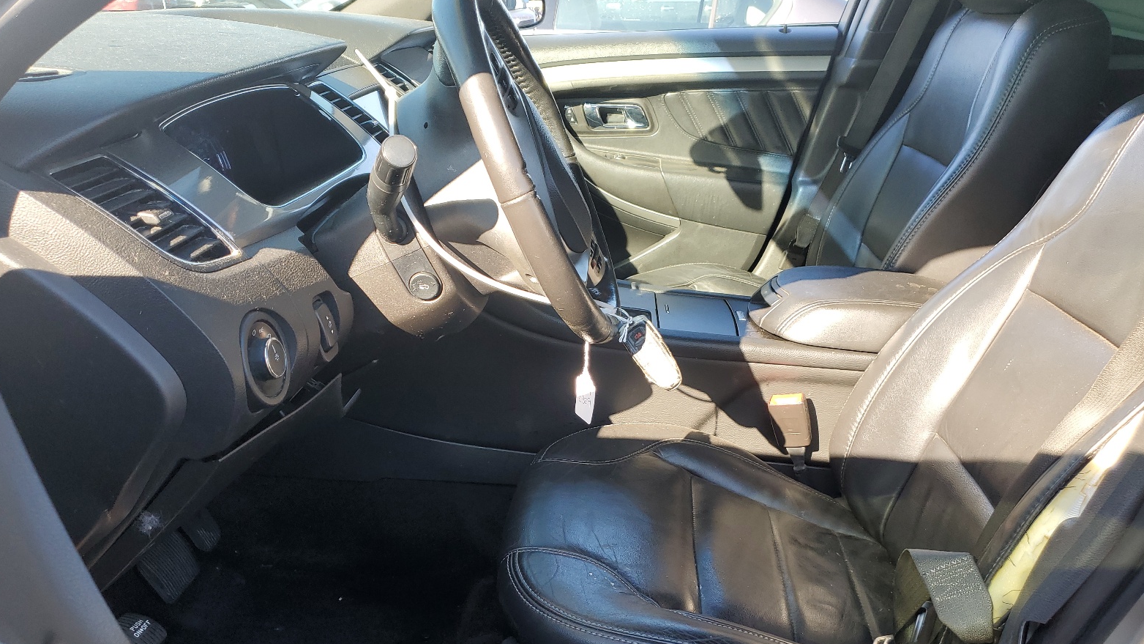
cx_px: 575
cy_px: 379
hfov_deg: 66.1
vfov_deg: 40.0
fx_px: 880
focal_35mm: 29
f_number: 1.5
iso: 50
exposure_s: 1/238
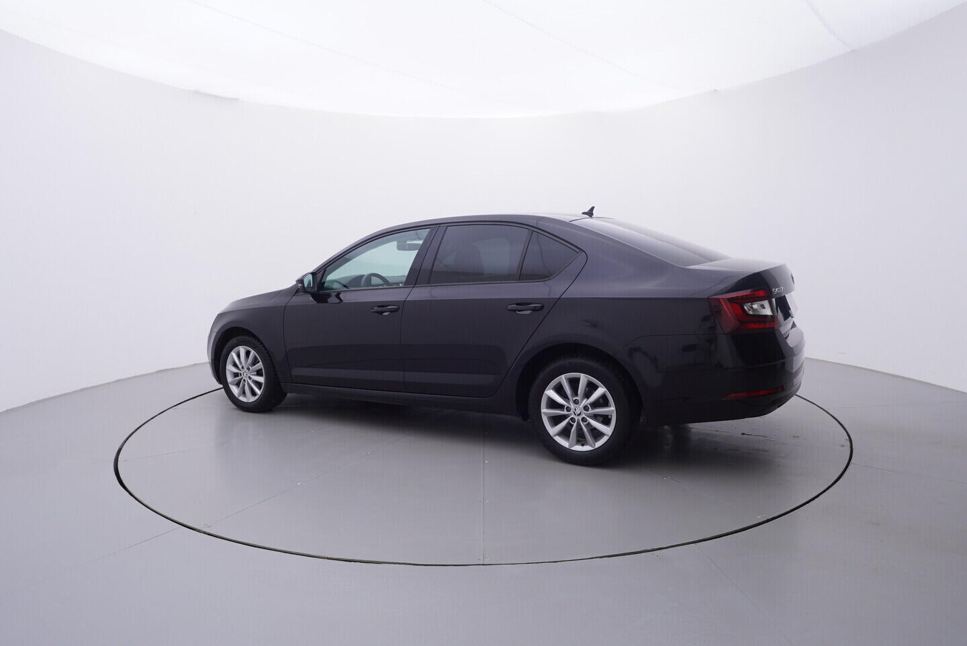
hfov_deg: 77.3
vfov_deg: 56.2
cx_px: 484
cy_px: 323
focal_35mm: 22
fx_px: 605
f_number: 5
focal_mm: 15
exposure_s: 1/80
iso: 200
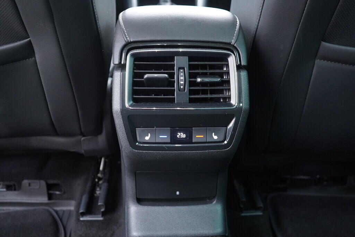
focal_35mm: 36
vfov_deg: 36.9
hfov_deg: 53.1
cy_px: 118
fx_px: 355
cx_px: 178
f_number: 2.8
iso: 1600
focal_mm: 24
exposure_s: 1/40
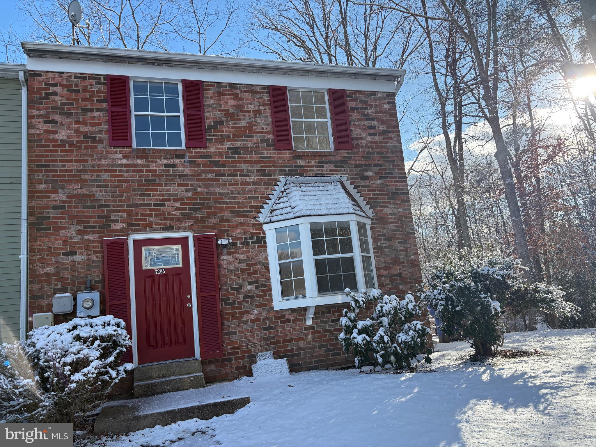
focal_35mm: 26
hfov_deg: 67.3
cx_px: 298
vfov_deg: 53.1
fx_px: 448
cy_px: 224
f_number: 1.6
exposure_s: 1/2141
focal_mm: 5.96
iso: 64
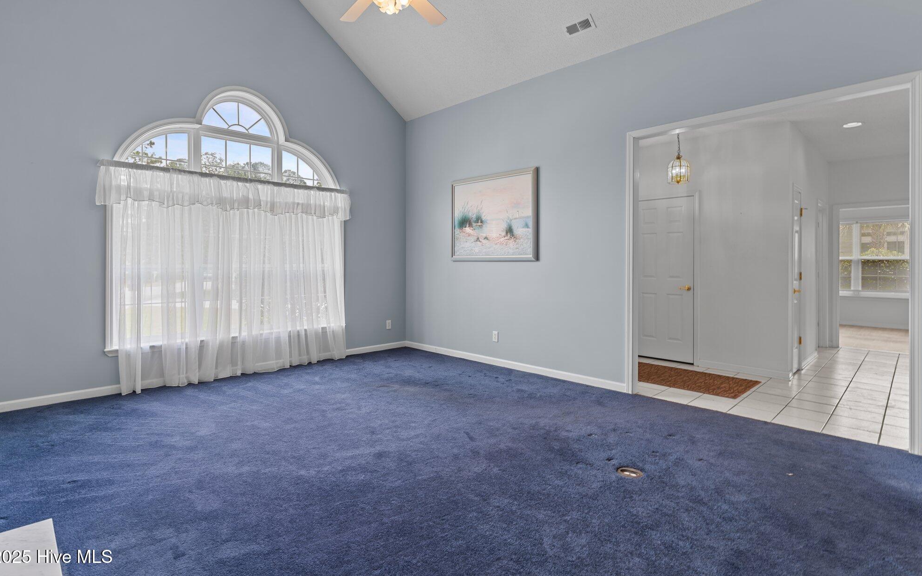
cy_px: 267
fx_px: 452
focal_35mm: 18
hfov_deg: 91.1
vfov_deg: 64.9
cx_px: 455
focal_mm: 17
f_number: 5
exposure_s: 1/5
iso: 160
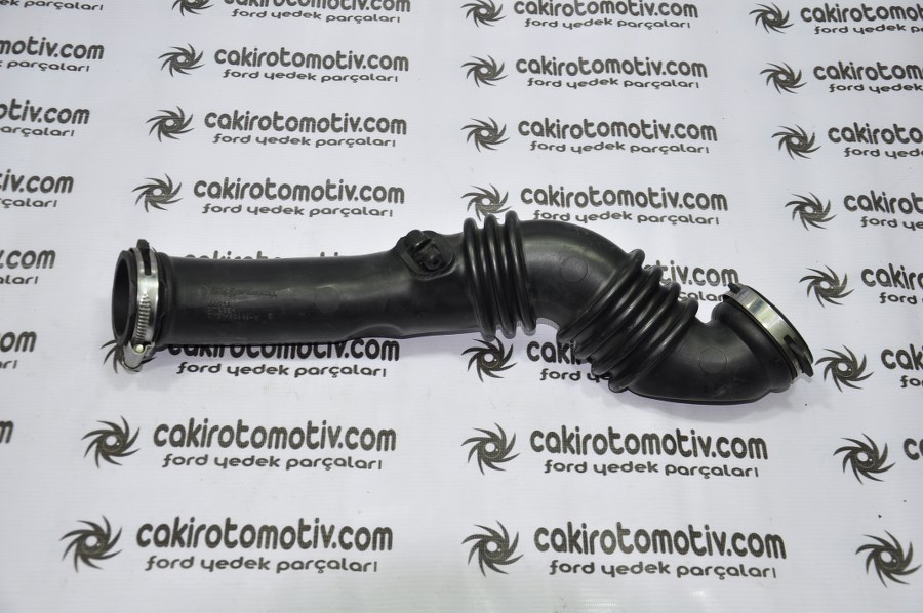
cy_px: 306
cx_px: 462
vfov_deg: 28.0
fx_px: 1229
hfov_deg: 41.2
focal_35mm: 48
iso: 200
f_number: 4.5
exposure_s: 1/40
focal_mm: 32
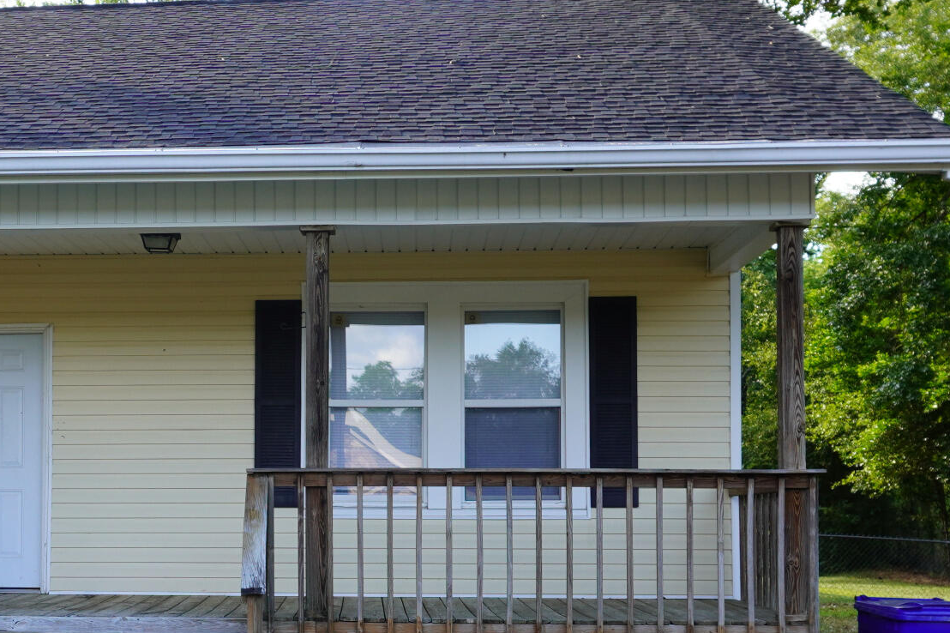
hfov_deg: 30.3
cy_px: 486
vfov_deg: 20.7
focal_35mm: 65
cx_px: 200
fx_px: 1715
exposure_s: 1/80
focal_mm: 16
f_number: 5
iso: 100
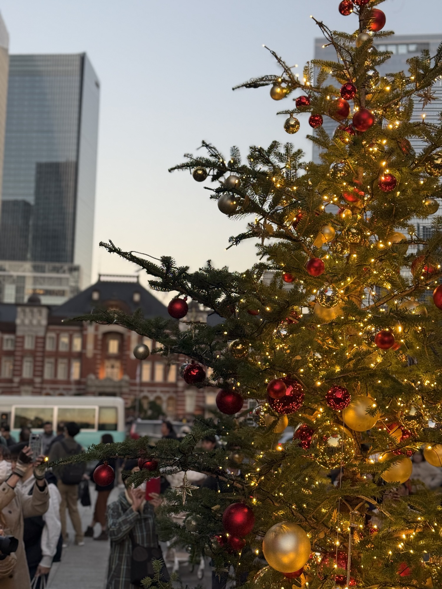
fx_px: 817
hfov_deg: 30.3
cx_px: 221
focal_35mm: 48
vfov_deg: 39.7
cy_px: 294
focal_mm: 6.76
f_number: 1.78
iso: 50
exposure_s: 1/180
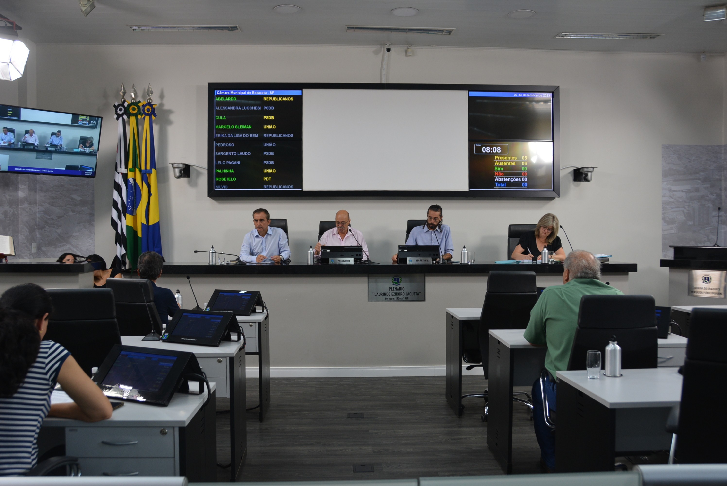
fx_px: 606
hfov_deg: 61.9
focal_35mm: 30
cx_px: 364
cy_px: 243
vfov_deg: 43.7
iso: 400
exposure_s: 1/80
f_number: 4.5
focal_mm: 20
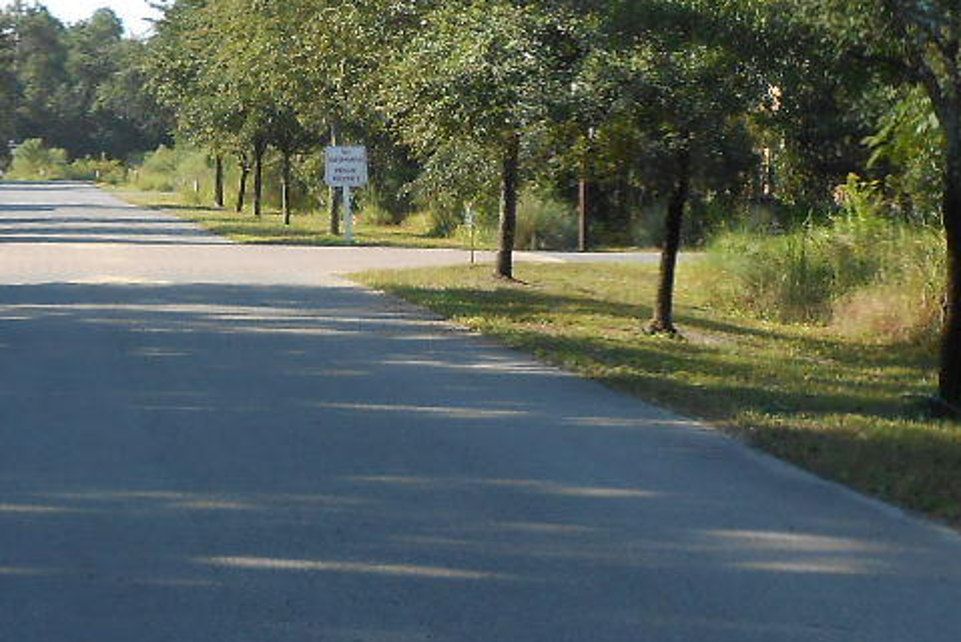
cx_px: 305
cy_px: 269
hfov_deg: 17.3
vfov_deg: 11.6
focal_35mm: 118
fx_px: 3152
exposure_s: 1/320
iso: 80
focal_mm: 6
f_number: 3.9
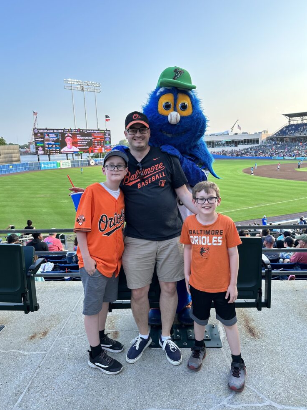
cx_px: 150
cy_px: 200
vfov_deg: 69.4
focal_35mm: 25
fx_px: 296
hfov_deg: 54.9
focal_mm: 6.86
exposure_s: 1/785
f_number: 1.78
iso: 80
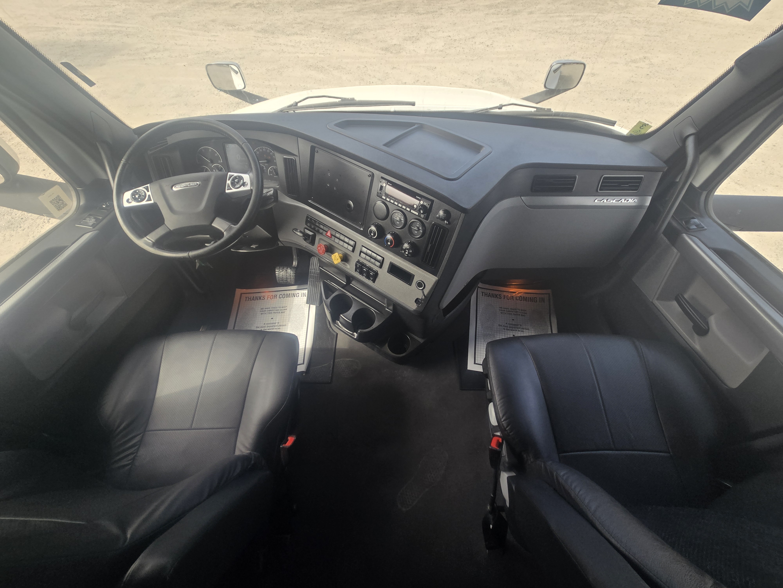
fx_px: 294
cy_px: 294
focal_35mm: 13
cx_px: 392
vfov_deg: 89.9
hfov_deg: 106.2
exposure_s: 1/326
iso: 50
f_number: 2.2
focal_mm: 2.2
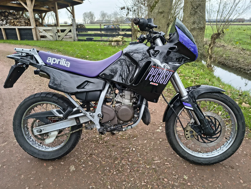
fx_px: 174
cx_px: 126
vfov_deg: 56.8
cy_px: 94
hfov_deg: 71.6
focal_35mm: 24
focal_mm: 5.56
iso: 116
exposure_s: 1/100
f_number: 1.8
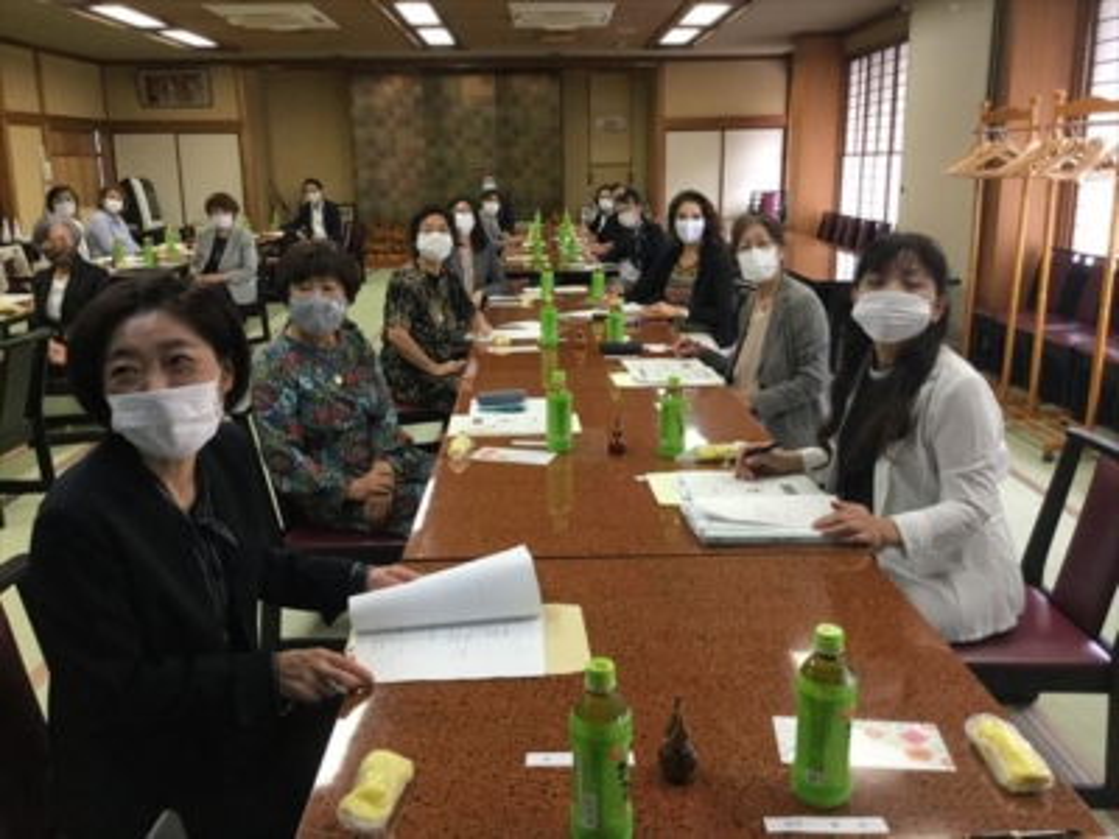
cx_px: 560
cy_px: 420
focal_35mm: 31
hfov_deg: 58.4
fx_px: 1002
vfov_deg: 45.4
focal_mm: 3.3
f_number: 2.4
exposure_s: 1/30
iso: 50
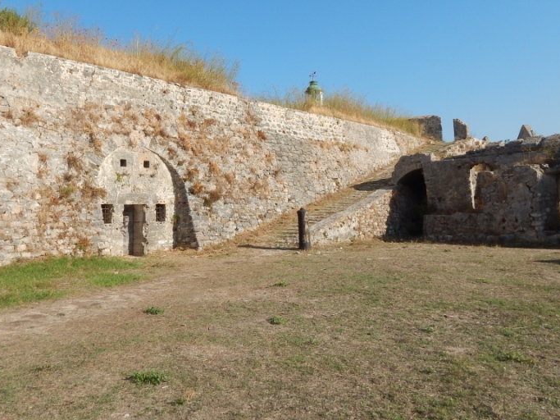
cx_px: 243
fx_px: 534
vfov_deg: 42.6
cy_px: 158
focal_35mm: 33
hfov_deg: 55.2
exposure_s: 1/500
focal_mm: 4
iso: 125
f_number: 6
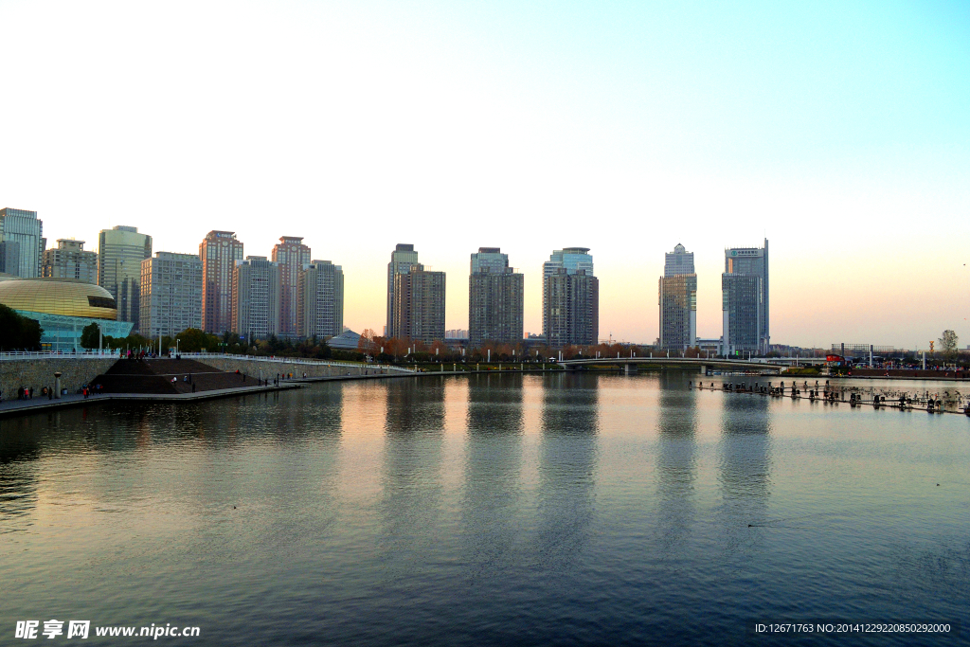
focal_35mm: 27
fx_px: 728
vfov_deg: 47.9
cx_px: 485
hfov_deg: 67.4
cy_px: 324
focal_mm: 18
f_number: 5.6
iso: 320
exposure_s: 1/125
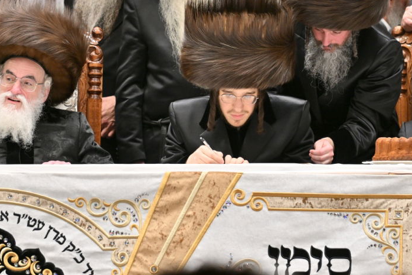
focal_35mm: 440
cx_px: 233
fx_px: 5034
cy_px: 82
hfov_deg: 4.7
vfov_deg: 3.1
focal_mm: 200
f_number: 2.8
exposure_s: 1/320
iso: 320
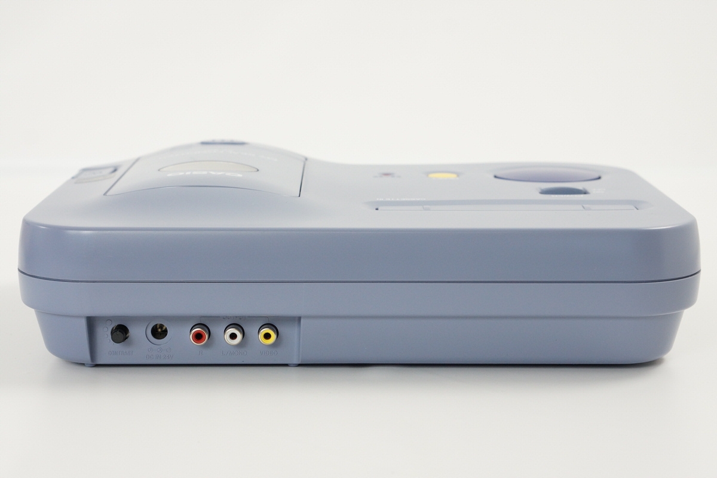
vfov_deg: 18.2
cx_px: 358
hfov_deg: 27.0
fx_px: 1494
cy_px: 239
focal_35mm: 75
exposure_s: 1/80
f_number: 6.3
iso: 800
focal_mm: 50
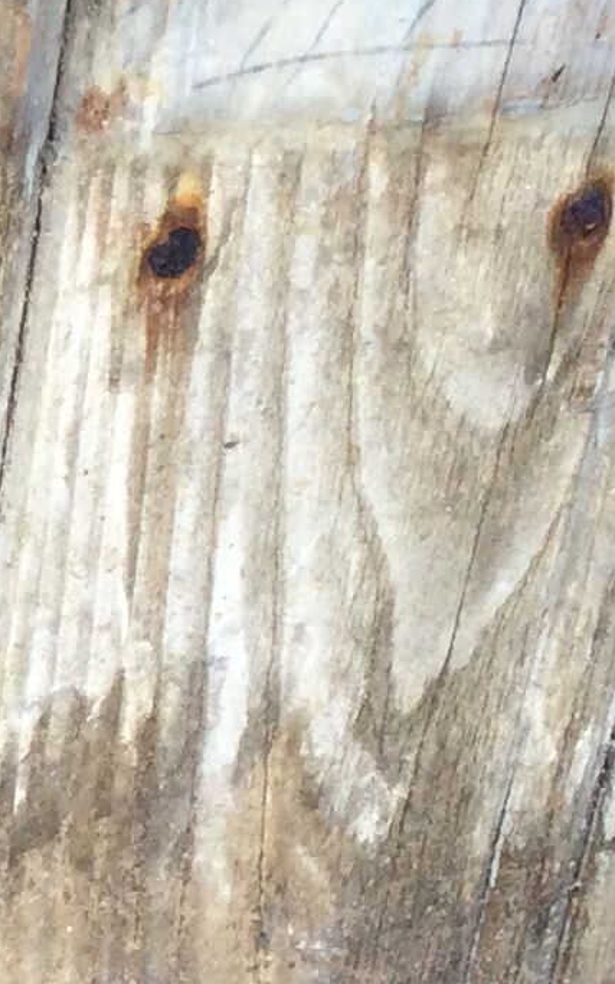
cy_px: 292
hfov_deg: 8.0
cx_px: -603
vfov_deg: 13.3
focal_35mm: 157
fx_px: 4209
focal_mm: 3.3
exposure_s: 1/50
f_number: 2.4
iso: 32
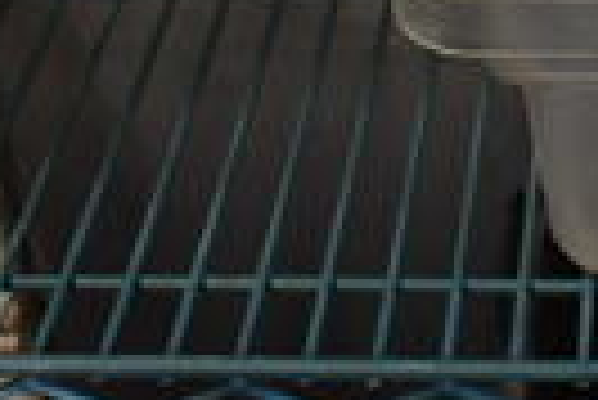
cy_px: -292
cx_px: 701
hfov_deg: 15.9
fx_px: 2062
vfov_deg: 10.5
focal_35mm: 124
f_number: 3.5
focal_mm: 18
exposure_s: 1/30
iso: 400
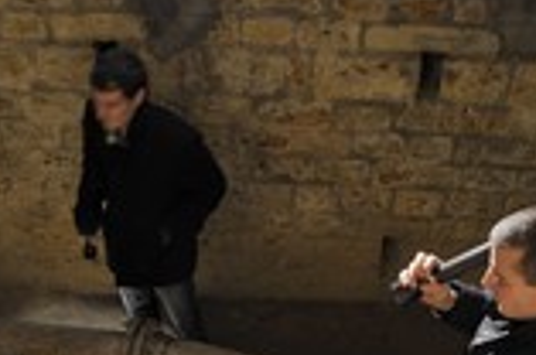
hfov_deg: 34.0
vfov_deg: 21.4
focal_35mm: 59
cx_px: 297
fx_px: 877
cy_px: 413
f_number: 6.3
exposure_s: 3
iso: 200
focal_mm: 22
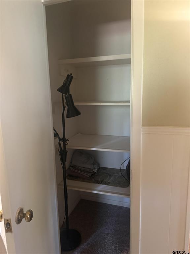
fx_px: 176
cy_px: 127
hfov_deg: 56.8
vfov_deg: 71.6
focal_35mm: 24
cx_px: 95
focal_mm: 6.76
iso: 1000
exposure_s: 1/30
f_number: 1.78
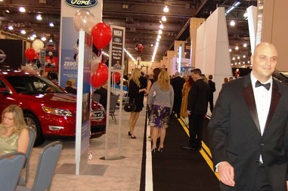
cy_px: 116
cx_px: 184
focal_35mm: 59
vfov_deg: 22.9
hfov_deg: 33.8
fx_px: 471
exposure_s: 1/60
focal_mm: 30
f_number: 4.2
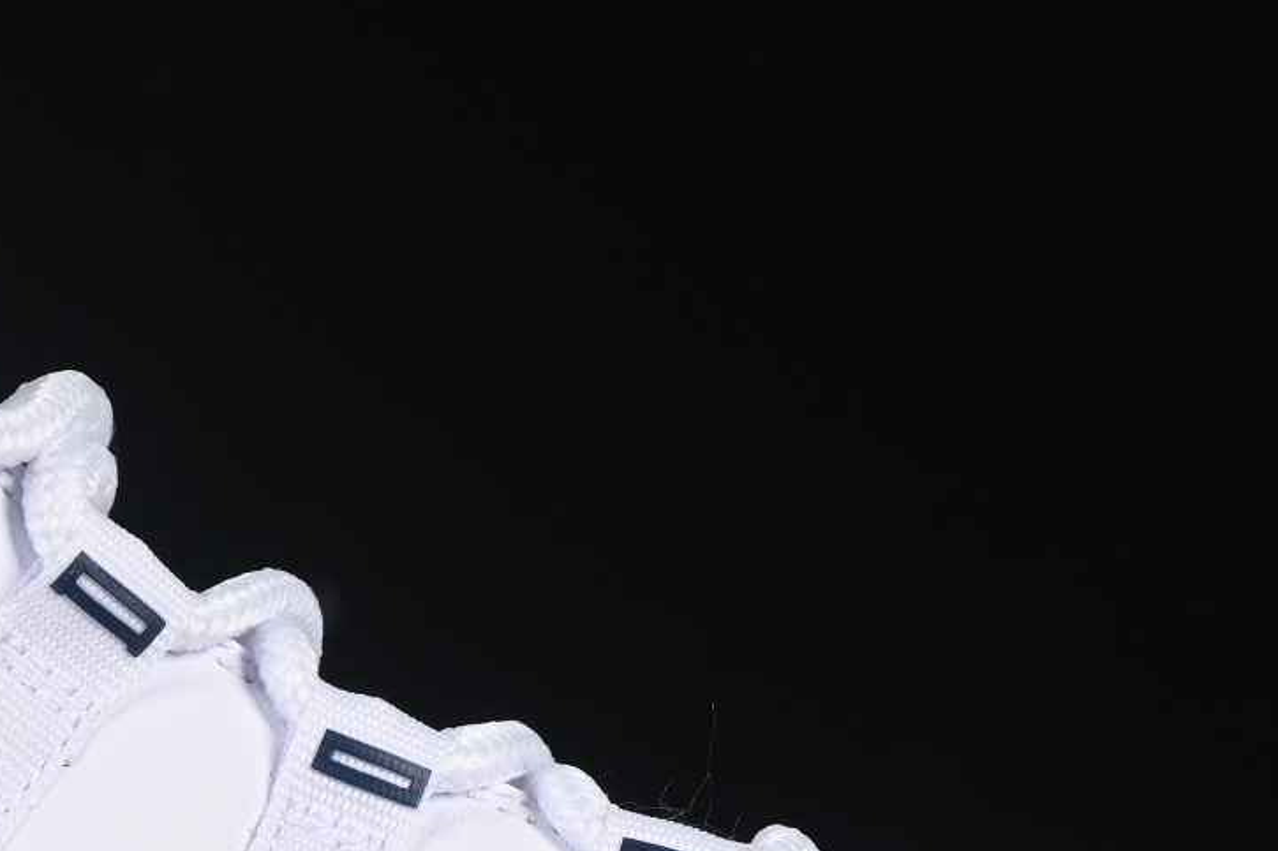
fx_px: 10221
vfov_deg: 4.8
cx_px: 171
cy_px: 840
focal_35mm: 288
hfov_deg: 7.1
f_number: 8
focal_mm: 50
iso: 160
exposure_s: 1/80
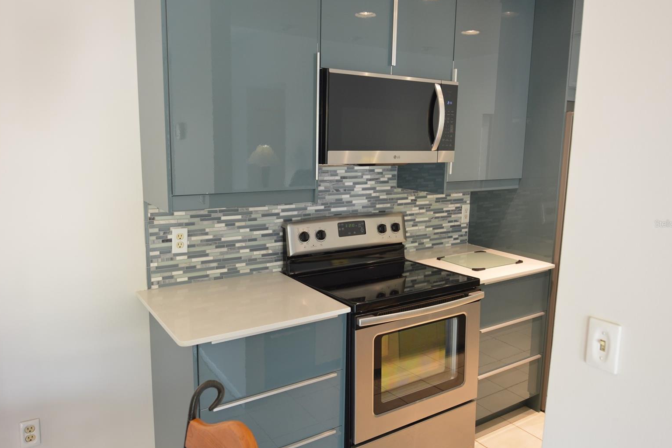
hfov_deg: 68.3
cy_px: 224
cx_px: 344
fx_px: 495
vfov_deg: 48.7
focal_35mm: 27
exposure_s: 1/60
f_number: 4
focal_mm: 17
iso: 400
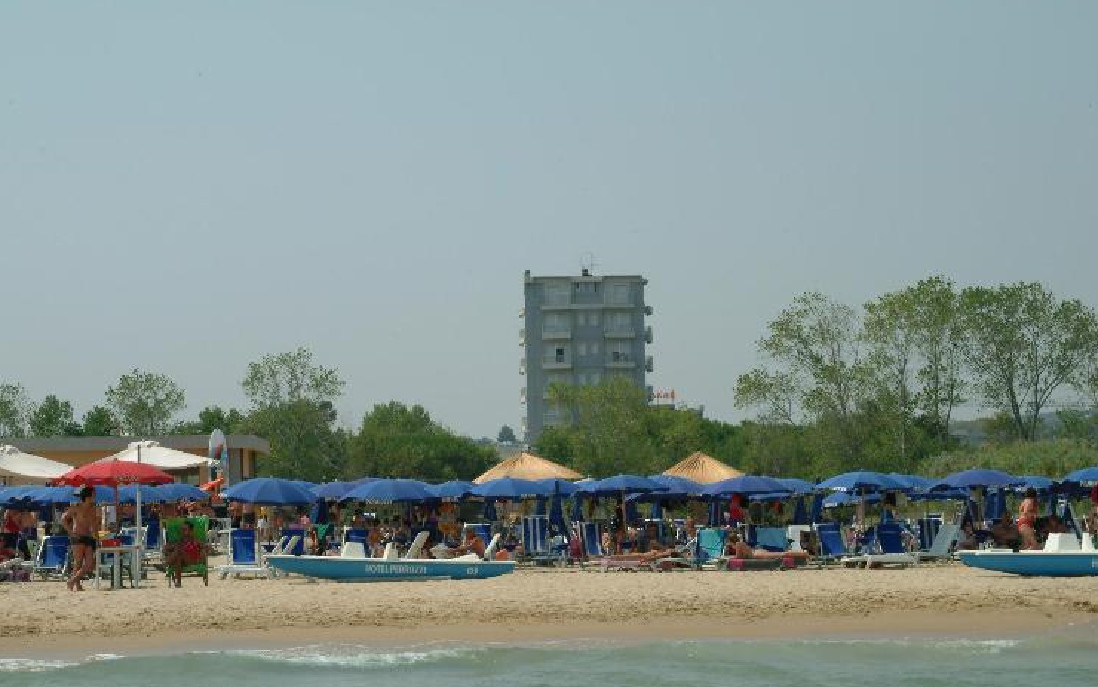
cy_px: 379
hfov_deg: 23.7
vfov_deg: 14.9
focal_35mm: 88
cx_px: 567
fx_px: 2621
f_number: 13
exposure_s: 1/125
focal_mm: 53
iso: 100
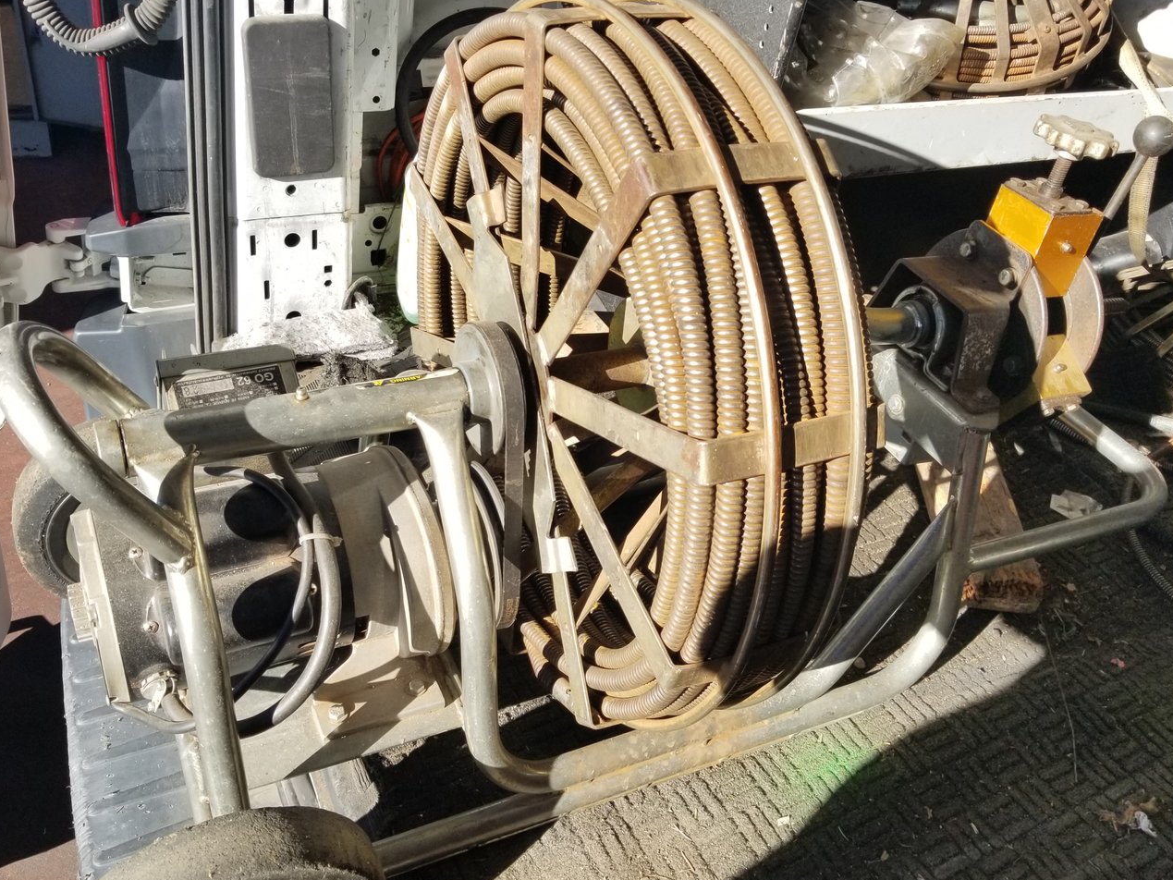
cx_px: 575
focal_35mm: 31
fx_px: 1051
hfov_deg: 58.3
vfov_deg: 45.4
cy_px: 457
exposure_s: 1/822
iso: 50
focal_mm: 4.25
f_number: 1.7
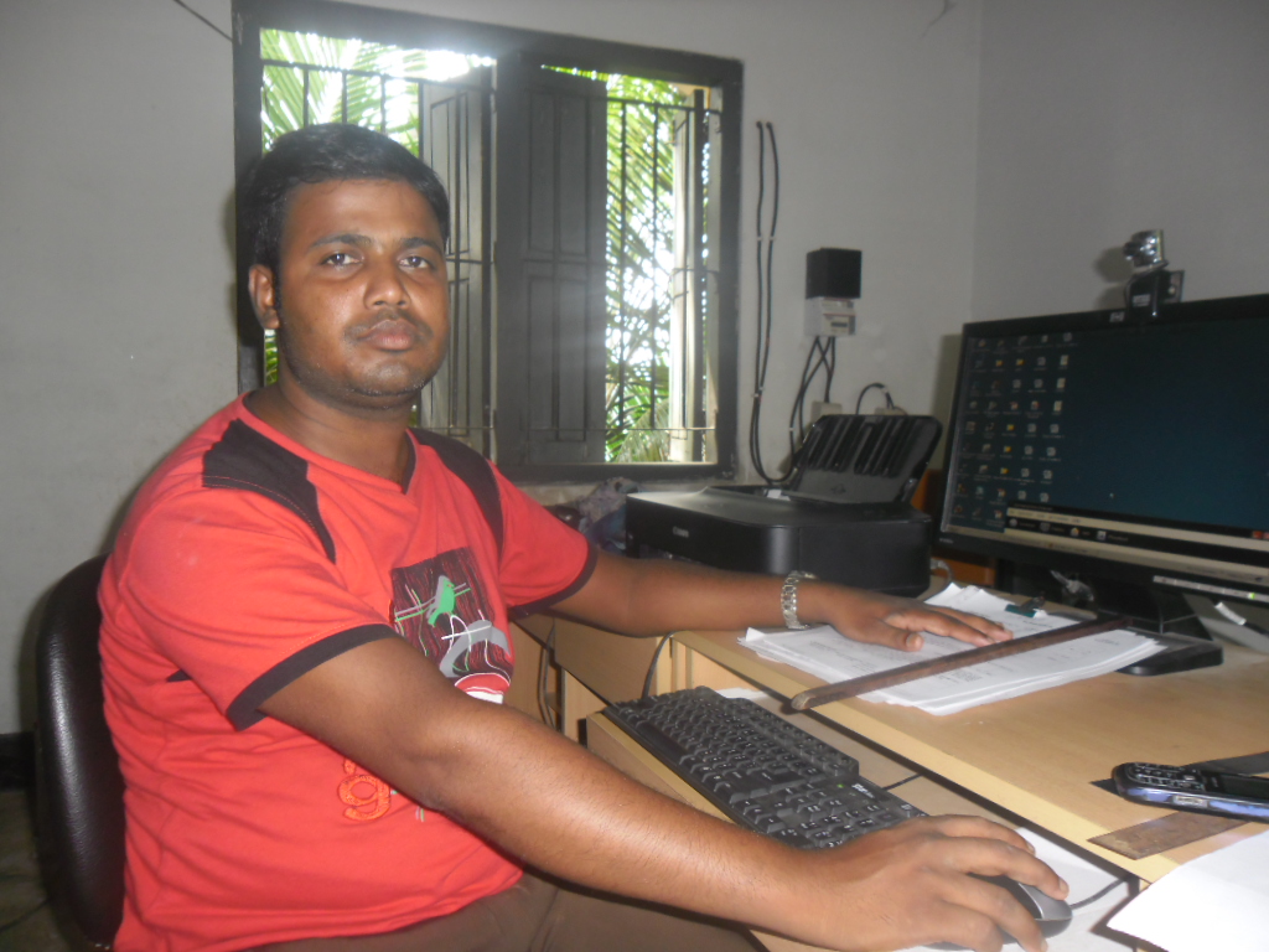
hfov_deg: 65.3
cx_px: 634
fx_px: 990
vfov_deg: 51.4
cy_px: 476
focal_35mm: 27
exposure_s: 1/45
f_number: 3.5
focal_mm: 4.9
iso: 100
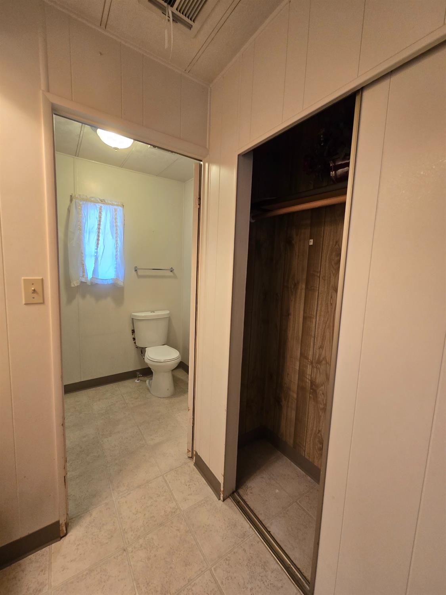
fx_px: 223
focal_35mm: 13
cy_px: 298
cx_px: 223
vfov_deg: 106.2
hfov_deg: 89.9
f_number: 2.2
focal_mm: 2.2
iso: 200
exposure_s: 1/60
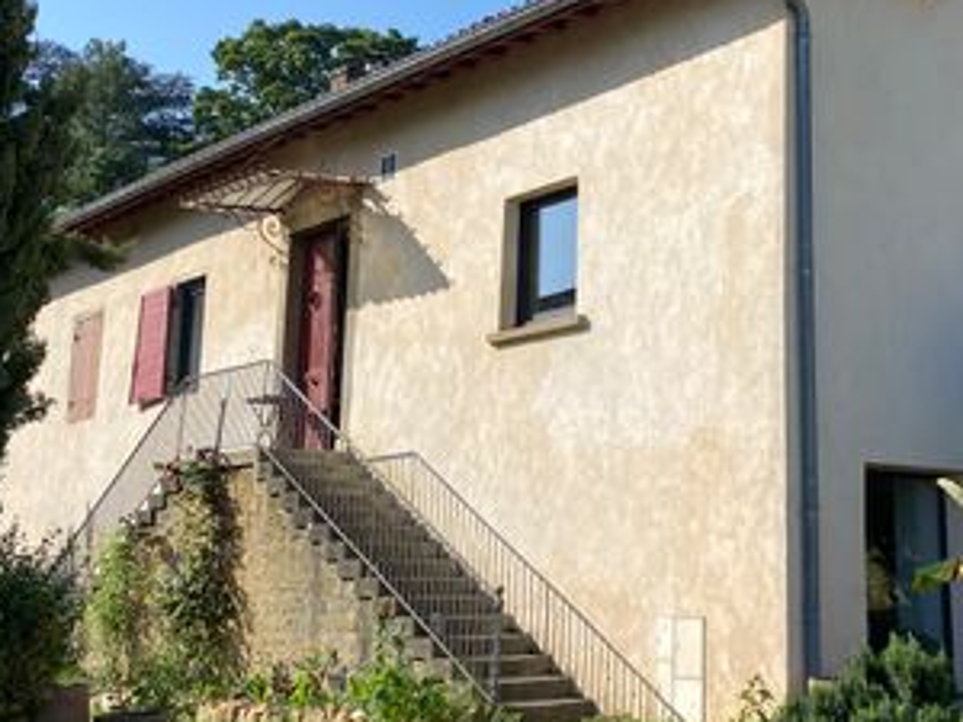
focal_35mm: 52
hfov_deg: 35.8
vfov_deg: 28.0
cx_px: 745
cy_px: 298
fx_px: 1447
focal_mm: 4.25
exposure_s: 1/2755
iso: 32
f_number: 1.8
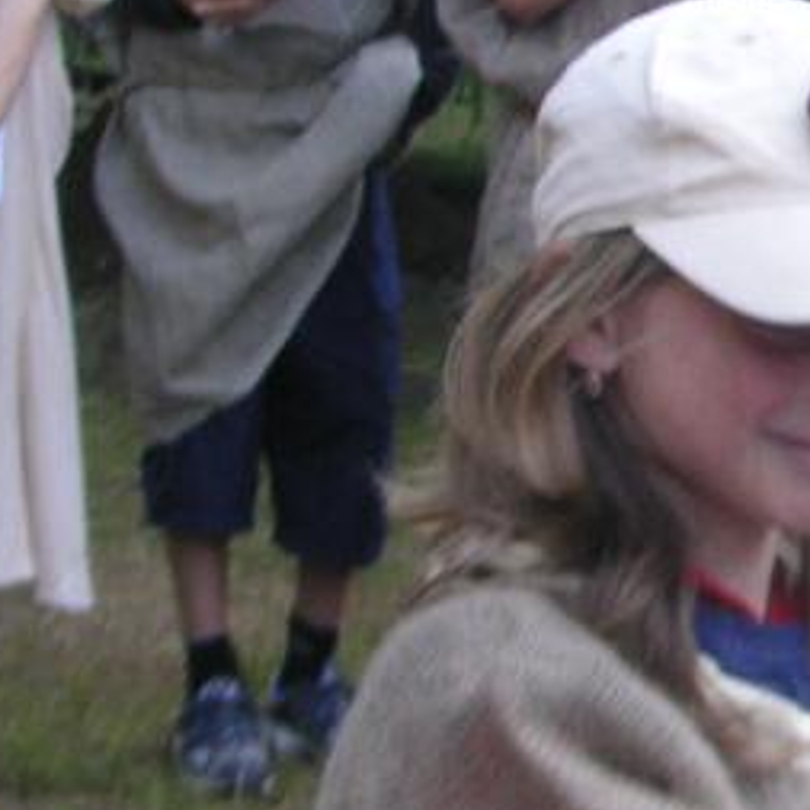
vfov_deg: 11.3
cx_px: 1207
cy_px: 349
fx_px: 4103
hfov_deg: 10.9
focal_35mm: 155
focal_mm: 6.1
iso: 50
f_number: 2.8
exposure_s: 1/45
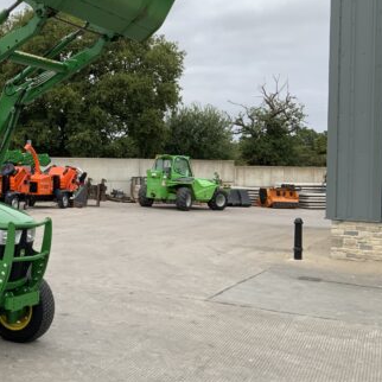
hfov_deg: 31.3
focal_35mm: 51
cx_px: 14
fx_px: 637
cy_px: 159
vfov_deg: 33.3
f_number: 1.8
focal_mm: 3
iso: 16
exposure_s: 1/842
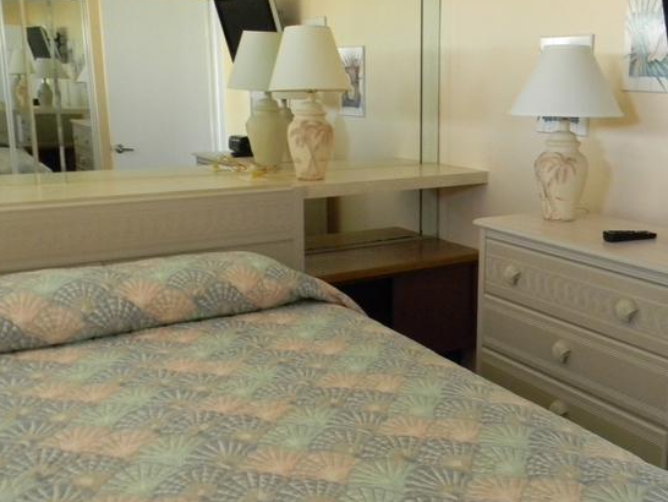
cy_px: 245
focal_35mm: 41
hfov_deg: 45.0
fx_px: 792
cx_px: 453
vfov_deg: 35.2
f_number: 3.5
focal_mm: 5
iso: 400
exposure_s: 1/10.8
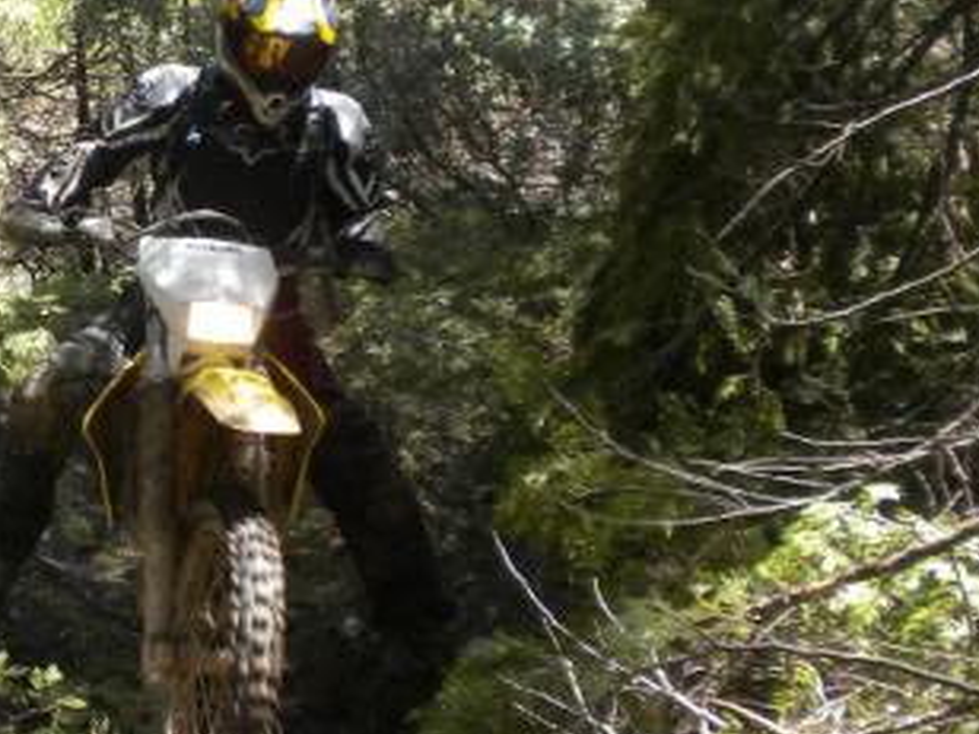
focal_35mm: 96
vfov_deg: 15.4
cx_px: -168
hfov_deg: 19.4
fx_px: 2715
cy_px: 391
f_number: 3.5
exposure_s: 1/83
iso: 64
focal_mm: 6.6
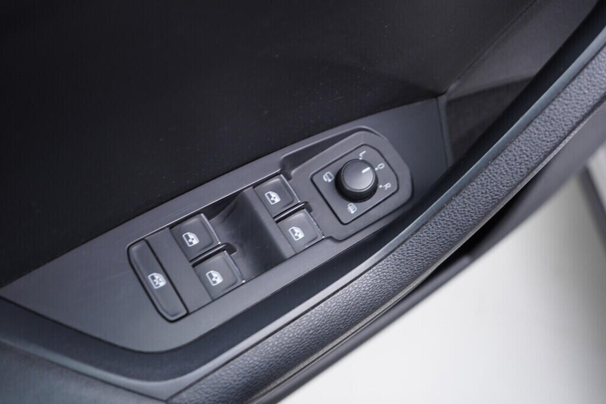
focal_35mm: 36
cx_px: 303
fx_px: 606
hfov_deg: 53.1
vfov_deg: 36.9
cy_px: 202
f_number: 2.8
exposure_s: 1/40
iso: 320
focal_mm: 24
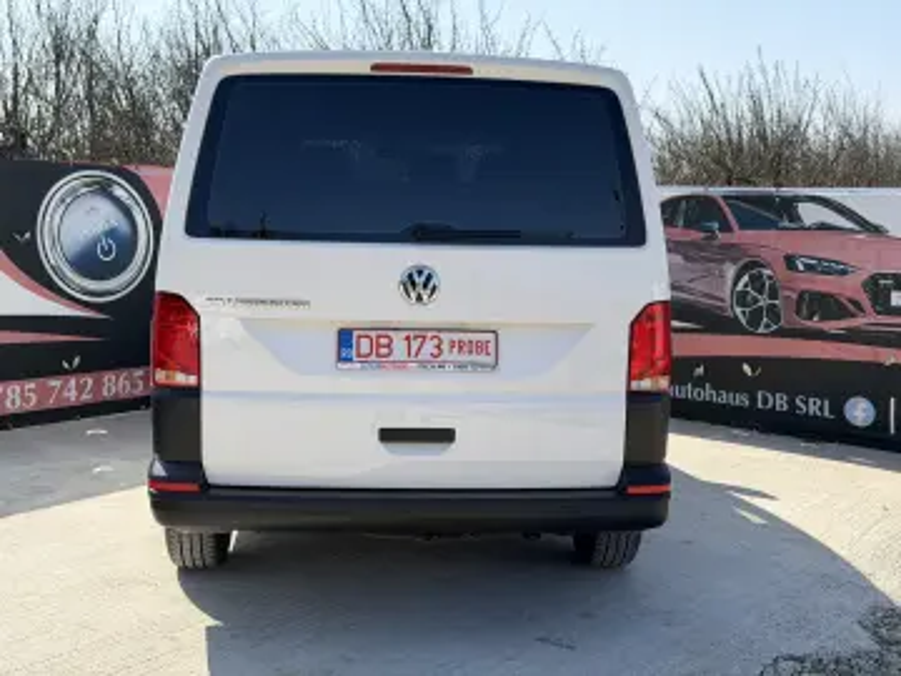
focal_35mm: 48
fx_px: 1249
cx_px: 450
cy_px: 338
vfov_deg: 30.3
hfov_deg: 39.7
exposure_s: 1/2865
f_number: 1.78
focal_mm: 6.76
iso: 64
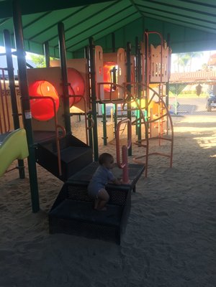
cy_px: 144
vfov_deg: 61.7
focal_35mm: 29
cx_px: 108
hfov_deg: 48.2
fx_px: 241
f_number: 2.2
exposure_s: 1/120
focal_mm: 4.15
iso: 40
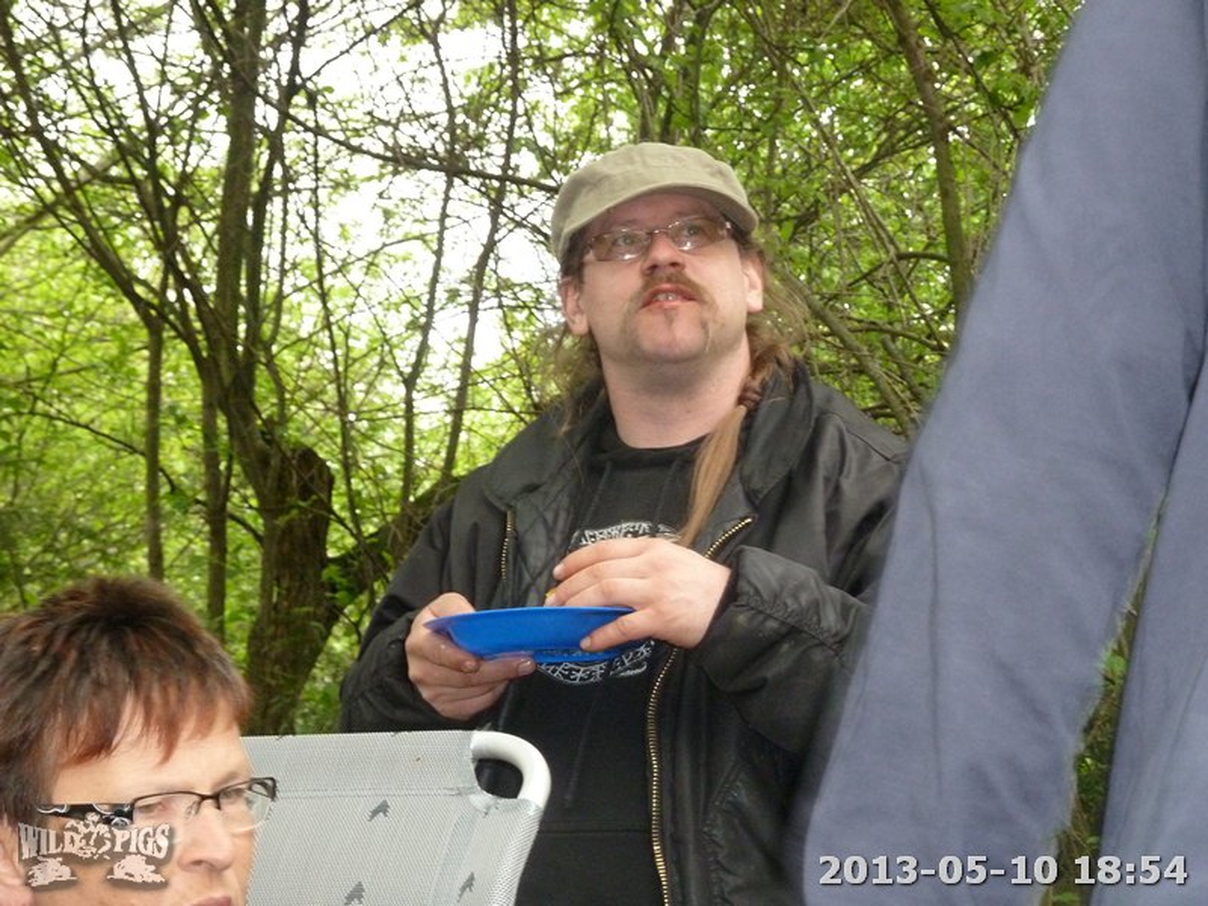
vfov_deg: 17.8
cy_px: 453
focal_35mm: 83
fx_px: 2896
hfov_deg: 23.6
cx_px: 604
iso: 500
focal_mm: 13.7
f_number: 4.2
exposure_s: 1/40
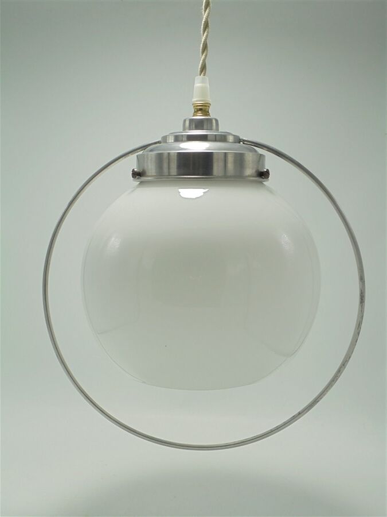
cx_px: 194
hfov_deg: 37.7
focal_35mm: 38
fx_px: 566
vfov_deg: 49.0
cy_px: 258
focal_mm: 6.9
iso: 100
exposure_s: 1/80
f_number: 4.2
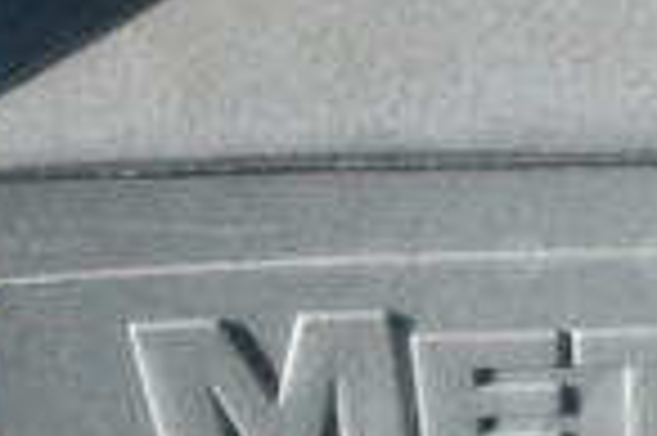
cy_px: 440
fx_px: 2060
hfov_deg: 17.7
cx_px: 662
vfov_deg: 12.0
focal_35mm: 113
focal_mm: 18
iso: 6400
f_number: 22
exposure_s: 1/2000
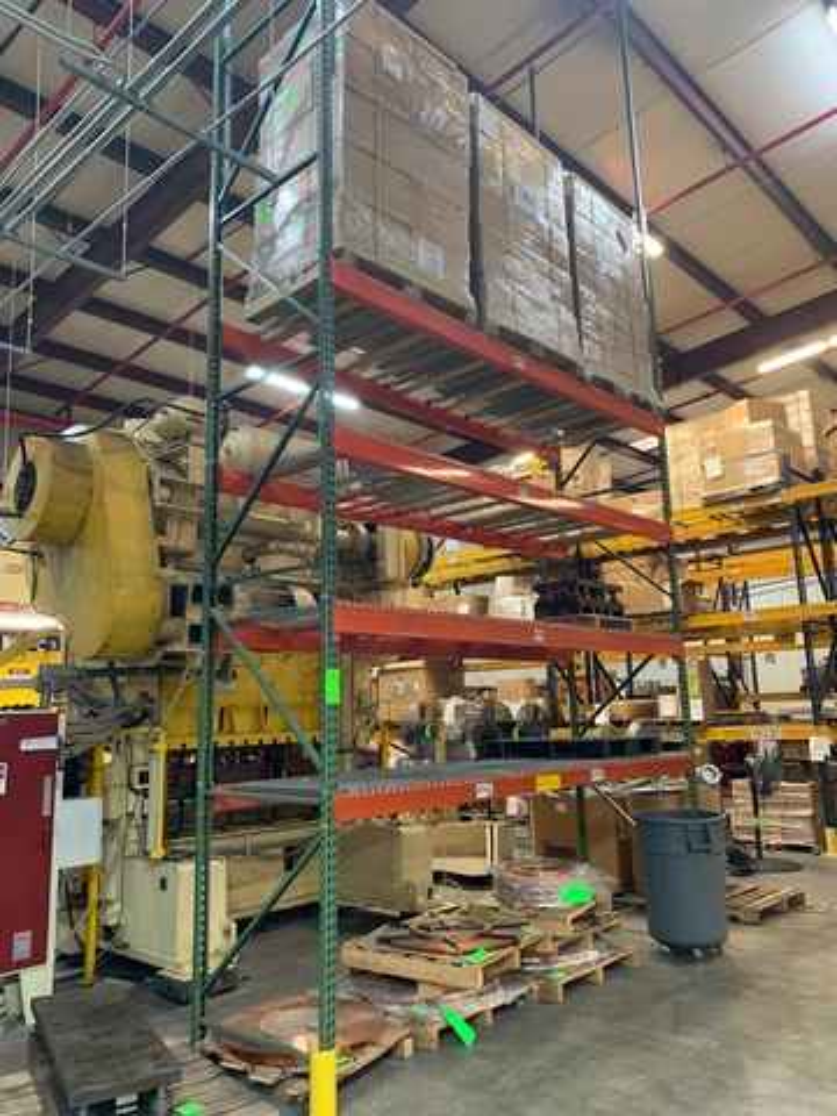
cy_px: 558
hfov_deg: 53.1
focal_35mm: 26
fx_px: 838
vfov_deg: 67.3
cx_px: 418
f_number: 1.8
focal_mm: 4.25
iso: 250
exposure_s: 1/40
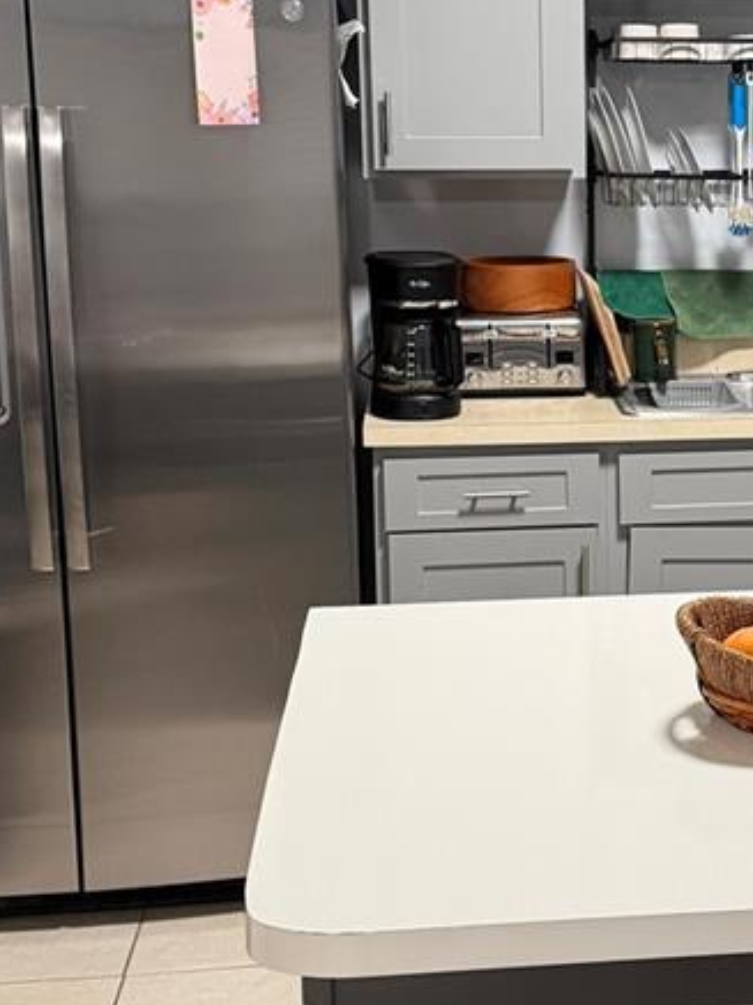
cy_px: 401
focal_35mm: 66
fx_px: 1914
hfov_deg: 21.7
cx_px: 695
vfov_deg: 29.3
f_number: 1.78
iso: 250
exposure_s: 1/60
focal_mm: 6.76
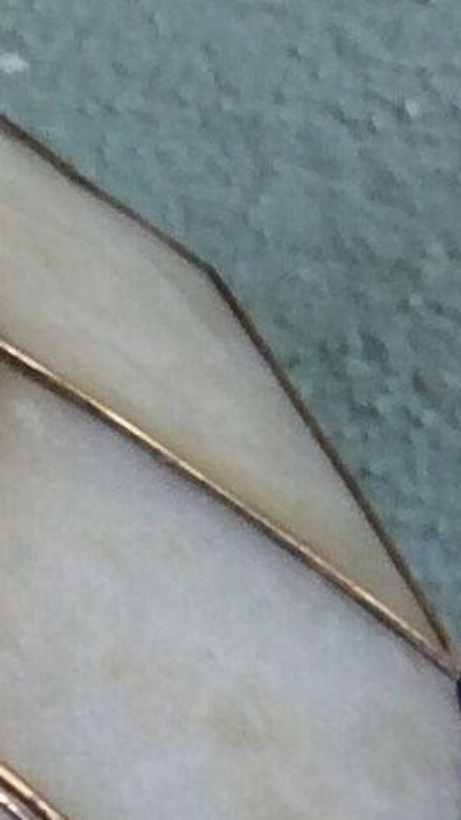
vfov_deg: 11.0
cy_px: 954
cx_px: -1076
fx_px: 4177
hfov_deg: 5.8
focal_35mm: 192
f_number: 2.4
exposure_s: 1/50
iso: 40
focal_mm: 3.3
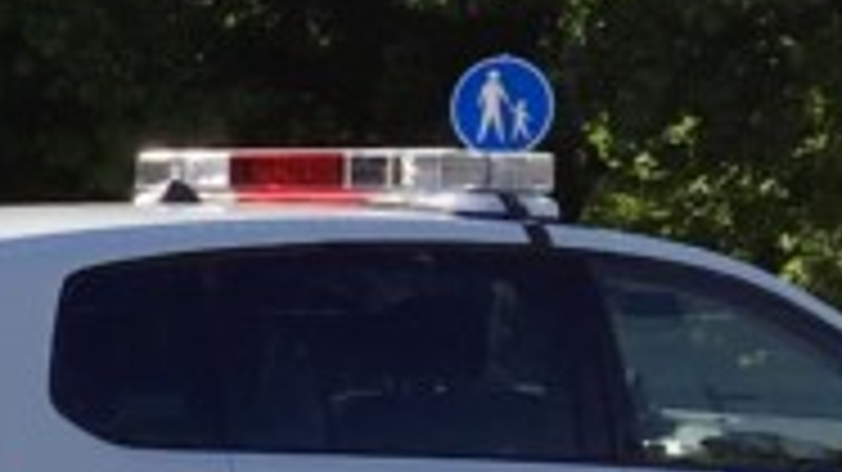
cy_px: 665
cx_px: -950
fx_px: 4374
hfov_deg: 10.0
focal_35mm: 196
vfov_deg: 6.1
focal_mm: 3.99
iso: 20
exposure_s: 1/2315
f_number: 1.8
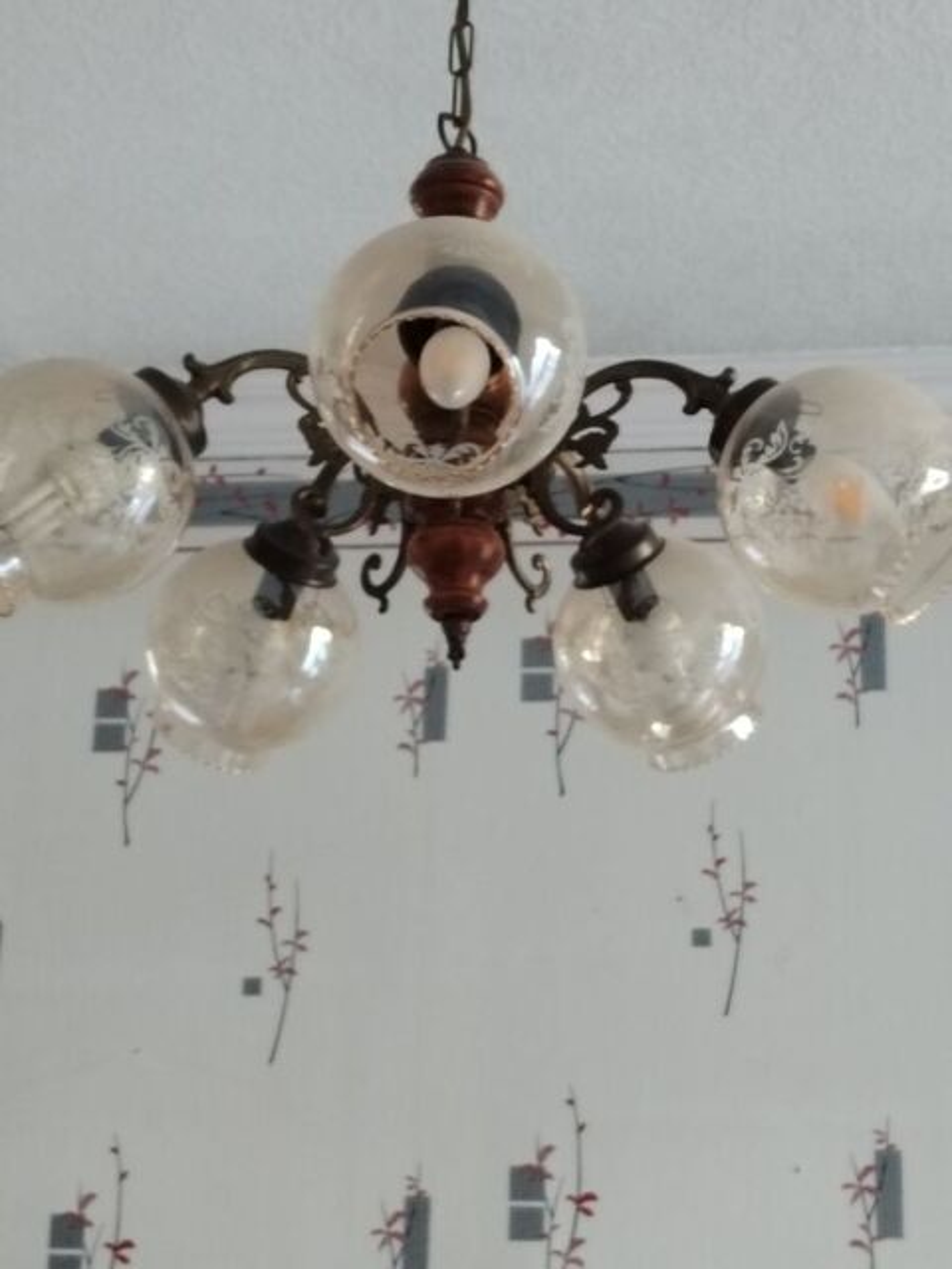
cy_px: 634
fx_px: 2530
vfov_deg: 28.2
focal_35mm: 69
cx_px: 476
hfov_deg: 21.3
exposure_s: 1/20
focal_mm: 4.25
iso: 822
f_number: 1.8
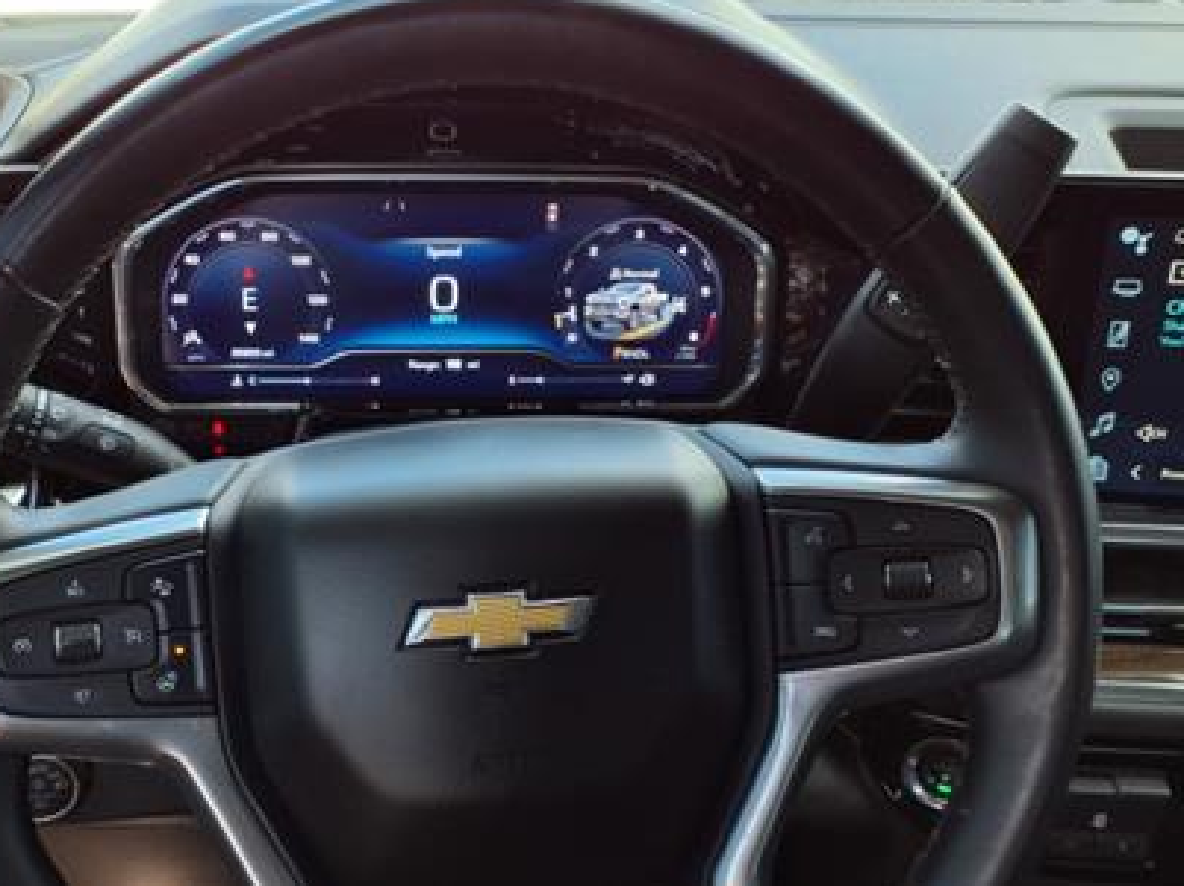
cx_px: 433
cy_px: 550
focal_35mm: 43
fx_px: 1470
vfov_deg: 33.4
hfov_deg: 43.5
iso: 50
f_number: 1.9
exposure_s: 1/60.2
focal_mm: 3.58
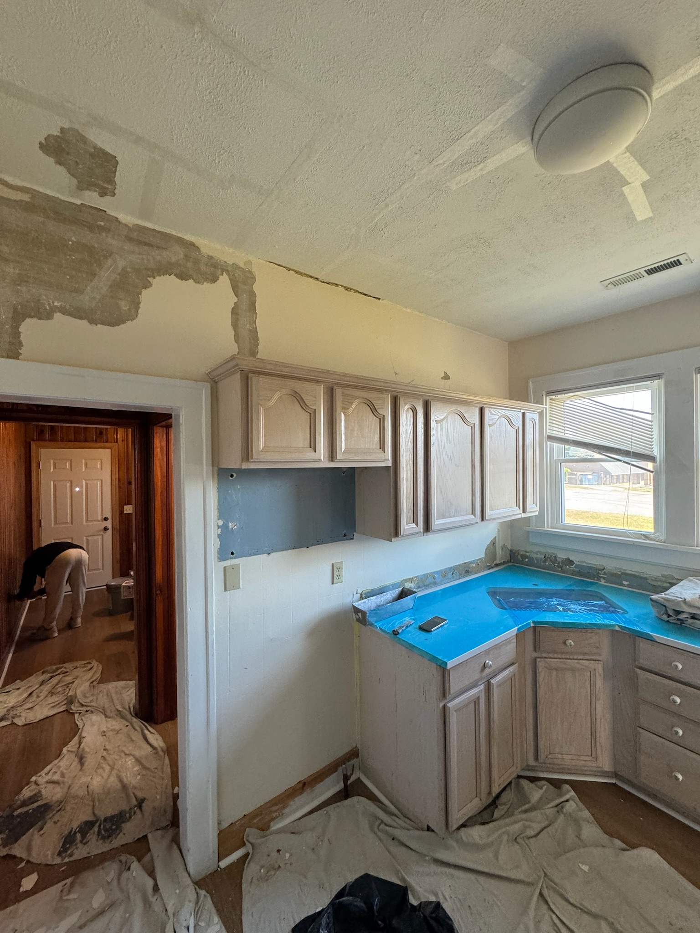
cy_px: 466
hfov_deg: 85.7
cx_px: 350
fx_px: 377
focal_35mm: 14
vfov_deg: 102.1
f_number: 2.2
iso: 250
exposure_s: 1/120
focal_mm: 2.22
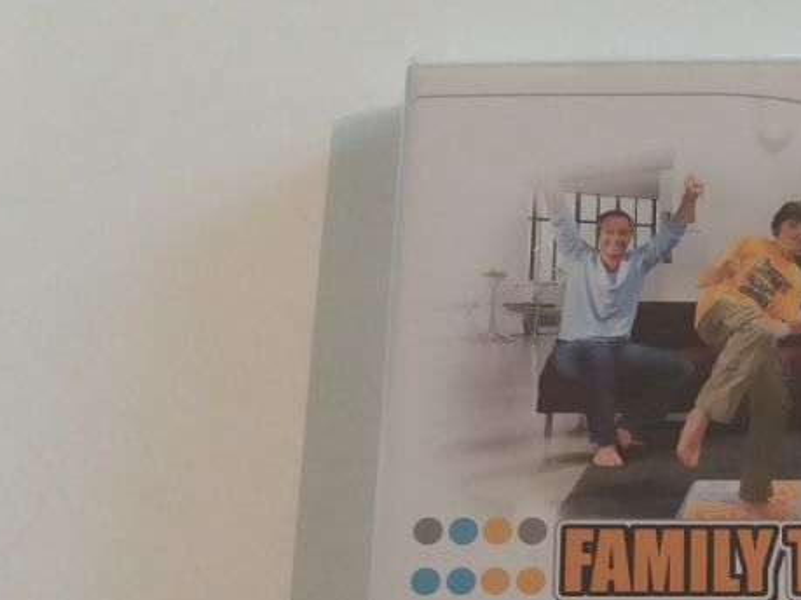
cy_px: 652
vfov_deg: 22.7
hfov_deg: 29.7
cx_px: 789
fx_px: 1411
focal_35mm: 61
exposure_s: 1/20
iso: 160
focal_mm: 3.7
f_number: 1.9
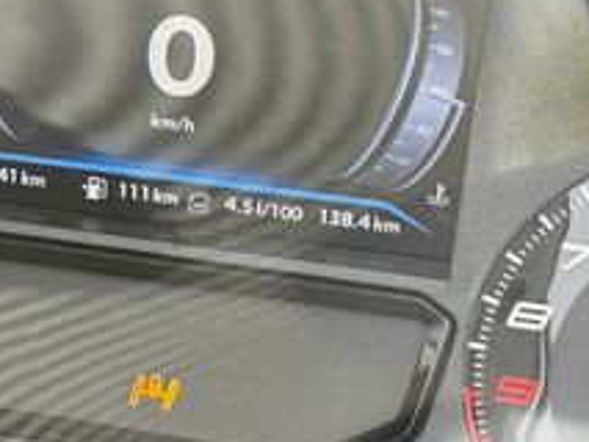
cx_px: -6
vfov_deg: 10.3
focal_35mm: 144
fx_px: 2452
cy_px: 188
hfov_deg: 13.5
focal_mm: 6.76
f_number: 1.78
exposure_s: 1/340
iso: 64
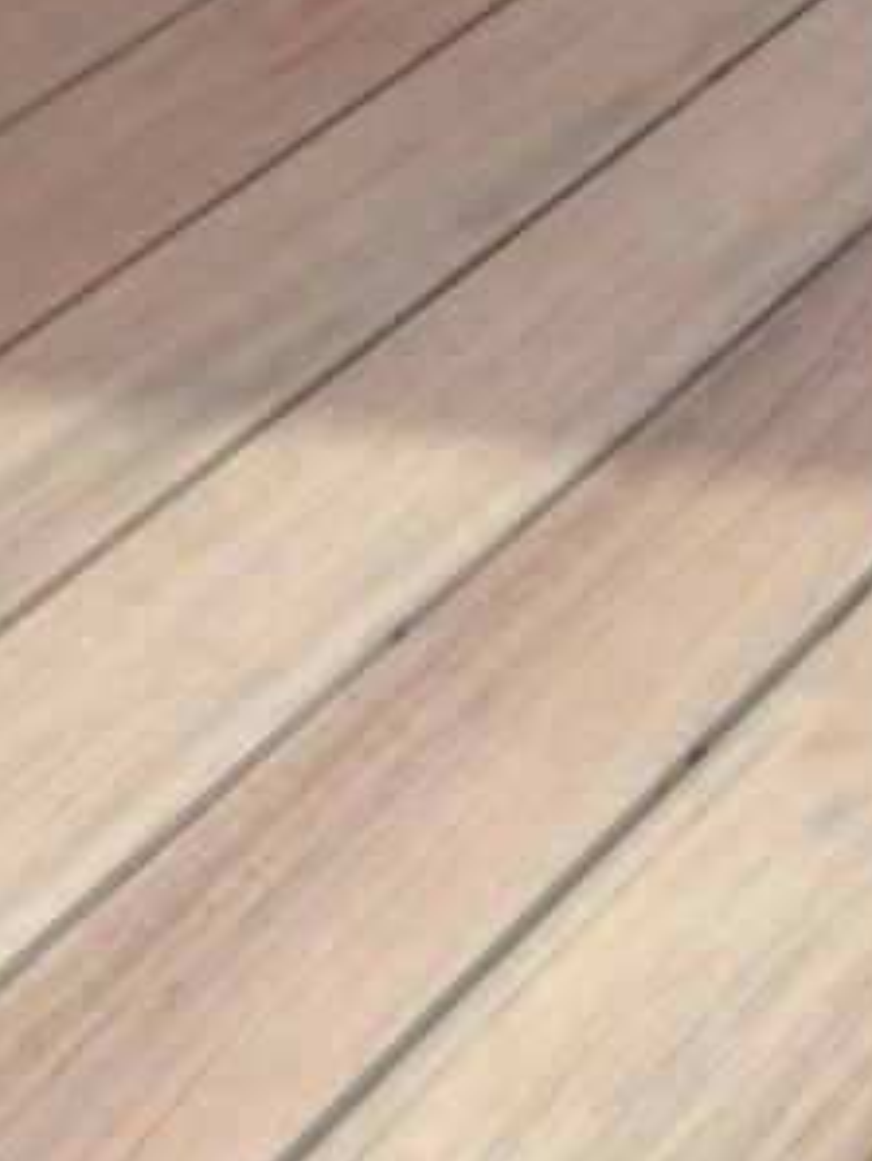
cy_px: 700
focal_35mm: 100
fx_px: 3356
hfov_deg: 14.7
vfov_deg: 19.6
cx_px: 113
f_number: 2.2
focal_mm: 4.15
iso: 200
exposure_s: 1/30
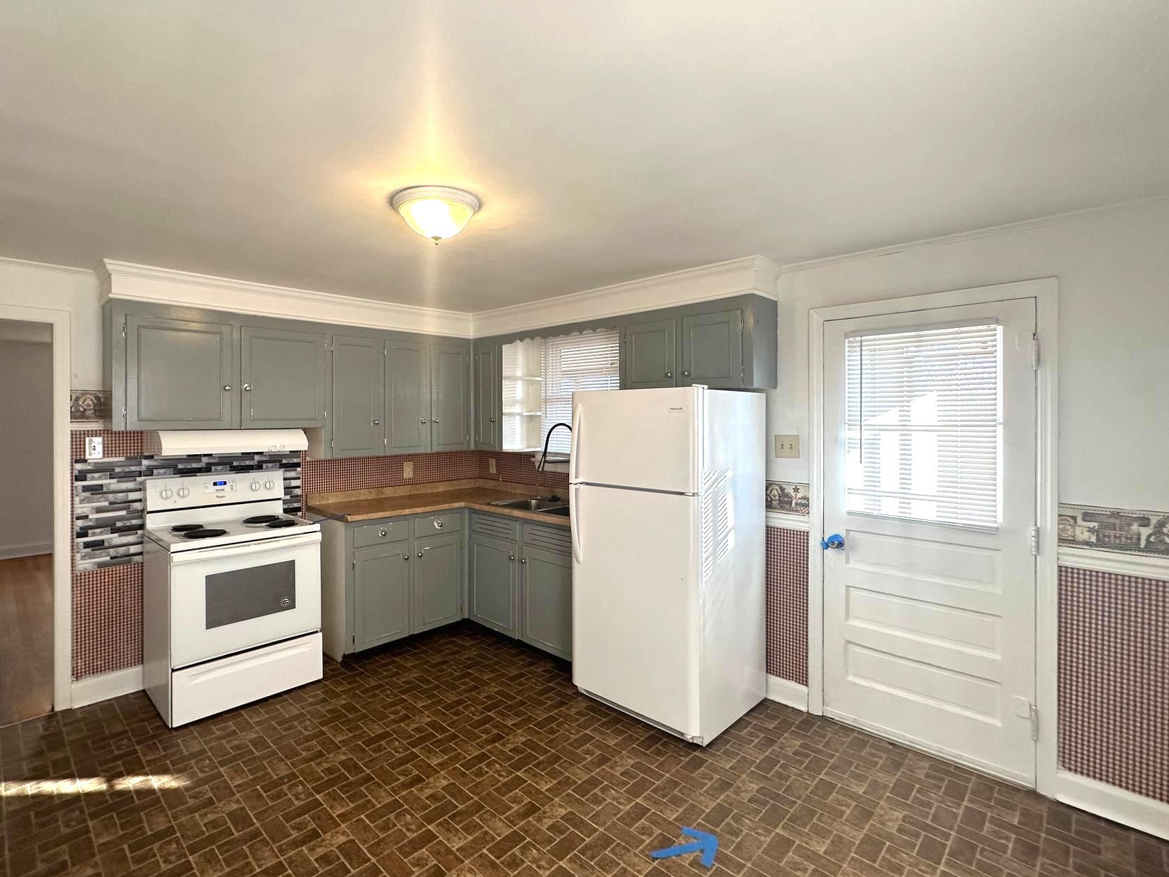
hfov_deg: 90.7
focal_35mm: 17
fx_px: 574
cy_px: 416
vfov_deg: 74.7
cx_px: 523
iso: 125
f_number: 2.2
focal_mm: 2.22
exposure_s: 1/99
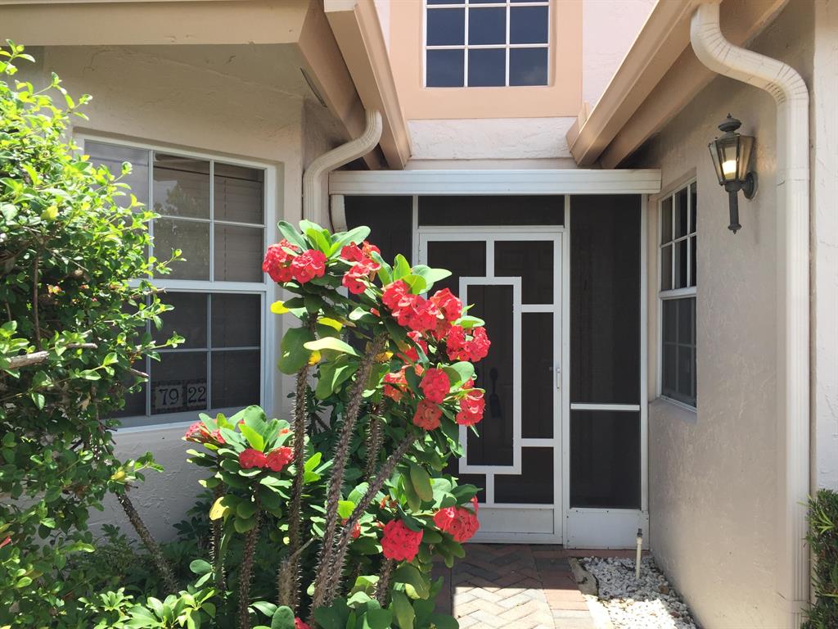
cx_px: 419
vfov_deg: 48.2
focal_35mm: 29
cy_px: 314
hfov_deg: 61.7
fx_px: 702
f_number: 2.2
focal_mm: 4.15
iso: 32
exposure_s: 1/659
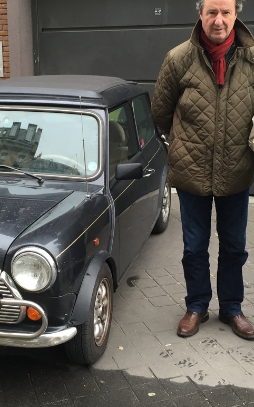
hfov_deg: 25.2
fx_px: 565
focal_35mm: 51
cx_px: 92
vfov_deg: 39.5
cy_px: 170
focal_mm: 4.15
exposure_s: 1/33
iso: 32
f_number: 2.2
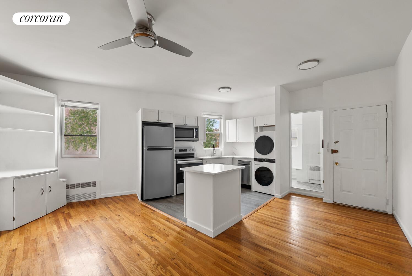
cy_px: 138
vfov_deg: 81.3
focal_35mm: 14
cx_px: 206
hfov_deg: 104.2
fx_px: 160
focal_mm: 14
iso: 200
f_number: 5.6
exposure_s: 1/4
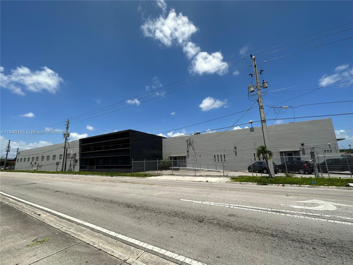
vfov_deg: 85.7
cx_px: 176
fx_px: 143
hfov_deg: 102.1
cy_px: 132
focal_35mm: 14
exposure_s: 1/3125
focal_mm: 2.22
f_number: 2.2
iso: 50
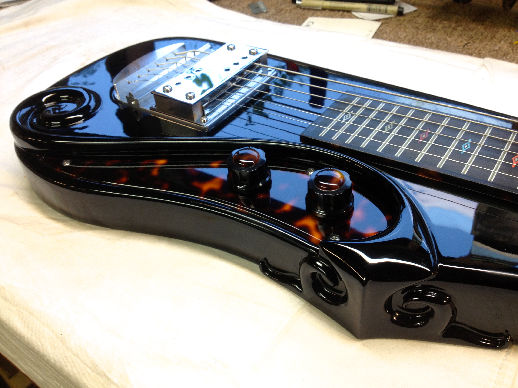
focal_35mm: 35
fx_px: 524
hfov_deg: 52.6
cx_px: 259
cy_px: 194
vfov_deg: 40.7
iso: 50
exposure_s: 1/24
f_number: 2.4
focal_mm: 4.28
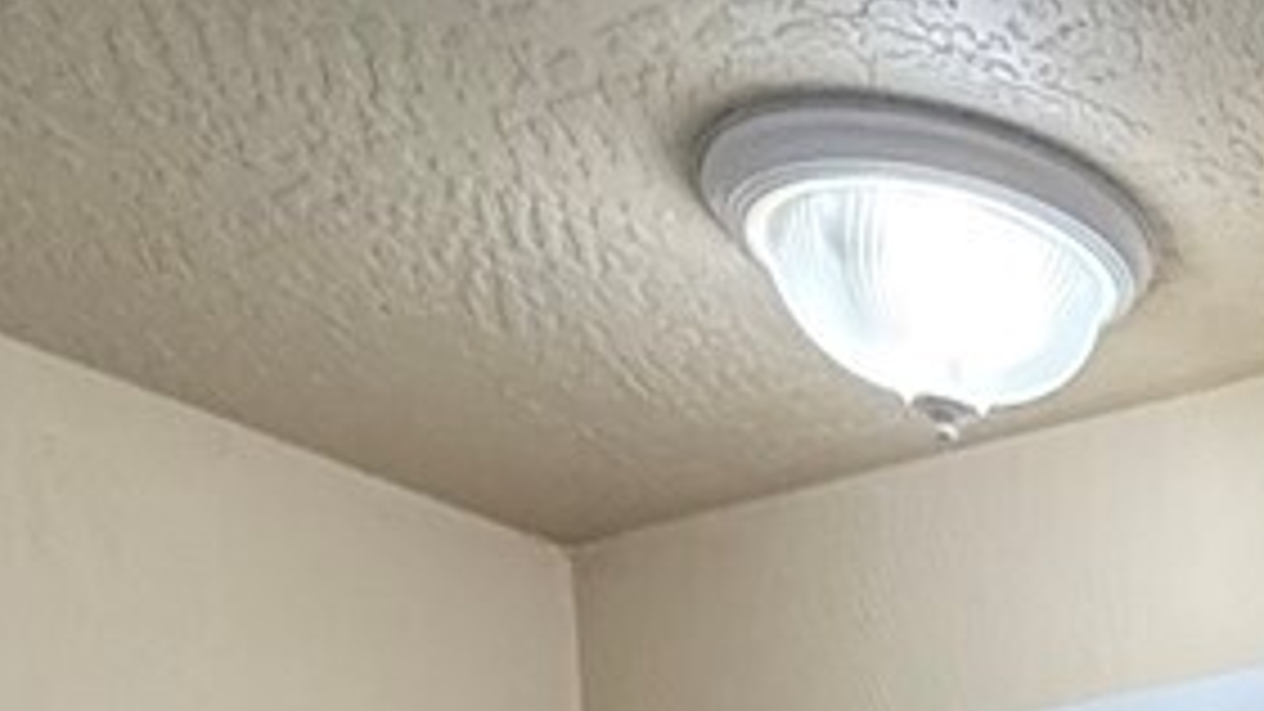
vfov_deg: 10.5
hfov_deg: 18.5
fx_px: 2916
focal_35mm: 87
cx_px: 2335
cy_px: 2043
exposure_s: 1/120
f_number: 2.2
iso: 400
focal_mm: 2.22
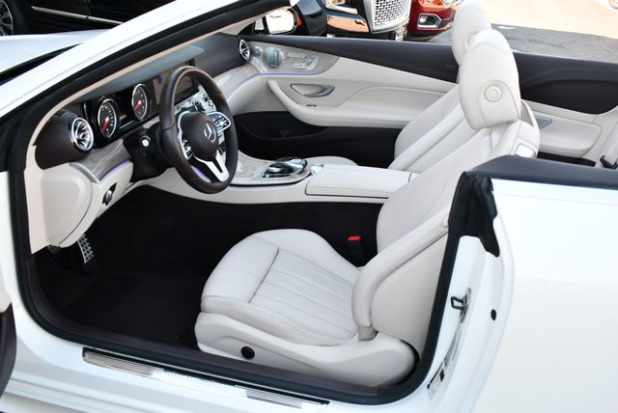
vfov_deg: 36.9
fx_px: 619
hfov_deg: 53.1
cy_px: 206
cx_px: 309
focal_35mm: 36
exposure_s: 1/250
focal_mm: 18
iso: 400
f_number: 4.5
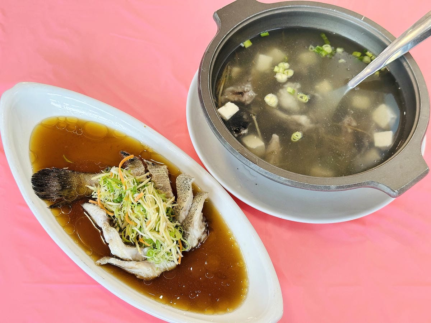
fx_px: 598
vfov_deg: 30.3
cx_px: 216
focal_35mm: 48
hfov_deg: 39.7
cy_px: 162
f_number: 1.78
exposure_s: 1/60
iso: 200
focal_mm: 6.86
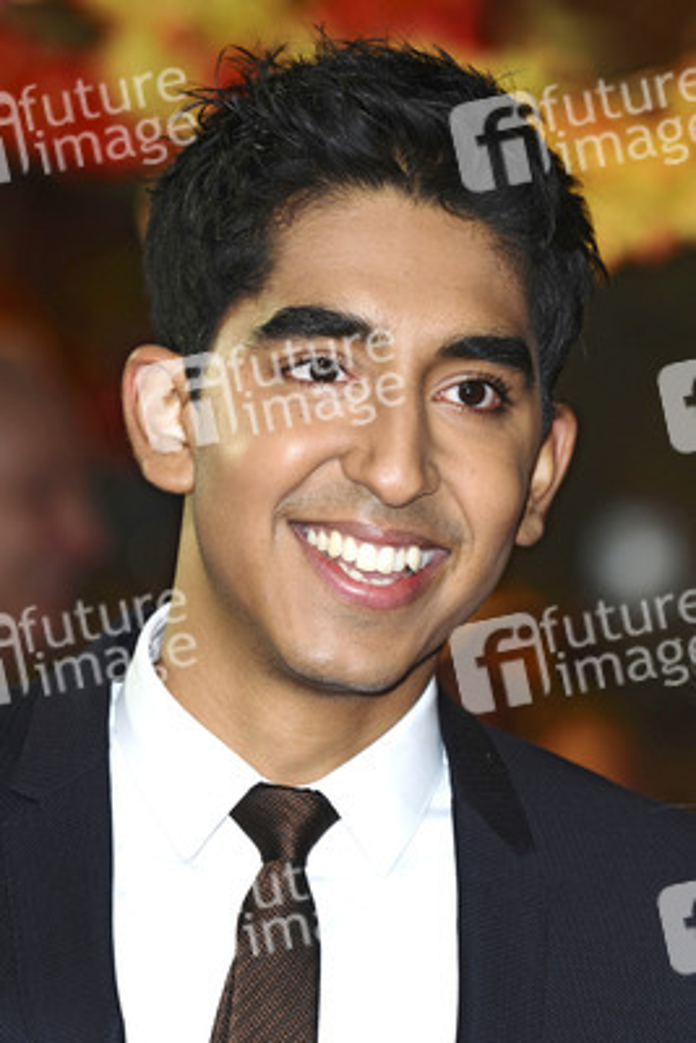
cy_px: 522
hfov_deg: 5.9
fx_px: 6736
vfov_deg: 8.9
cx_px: 348
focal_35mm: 232
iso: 320
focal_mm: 155
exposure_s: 1/200
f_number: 4.5
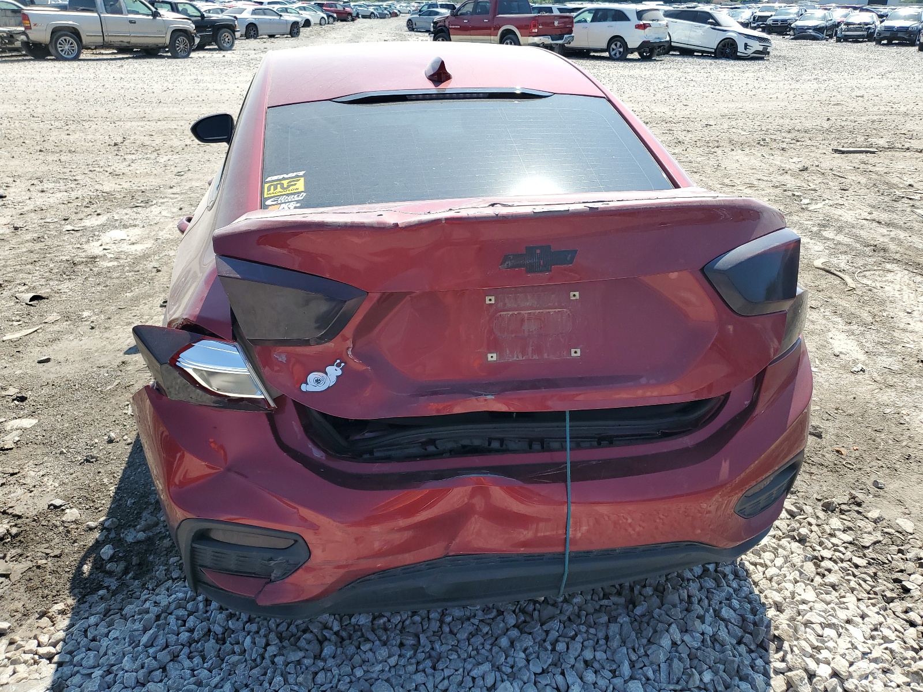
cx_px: 462
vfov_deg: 53.1
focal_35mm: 26
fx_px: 693
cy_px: 346
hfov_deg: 67.3
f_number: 1.5
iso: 50
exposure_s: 1/2000
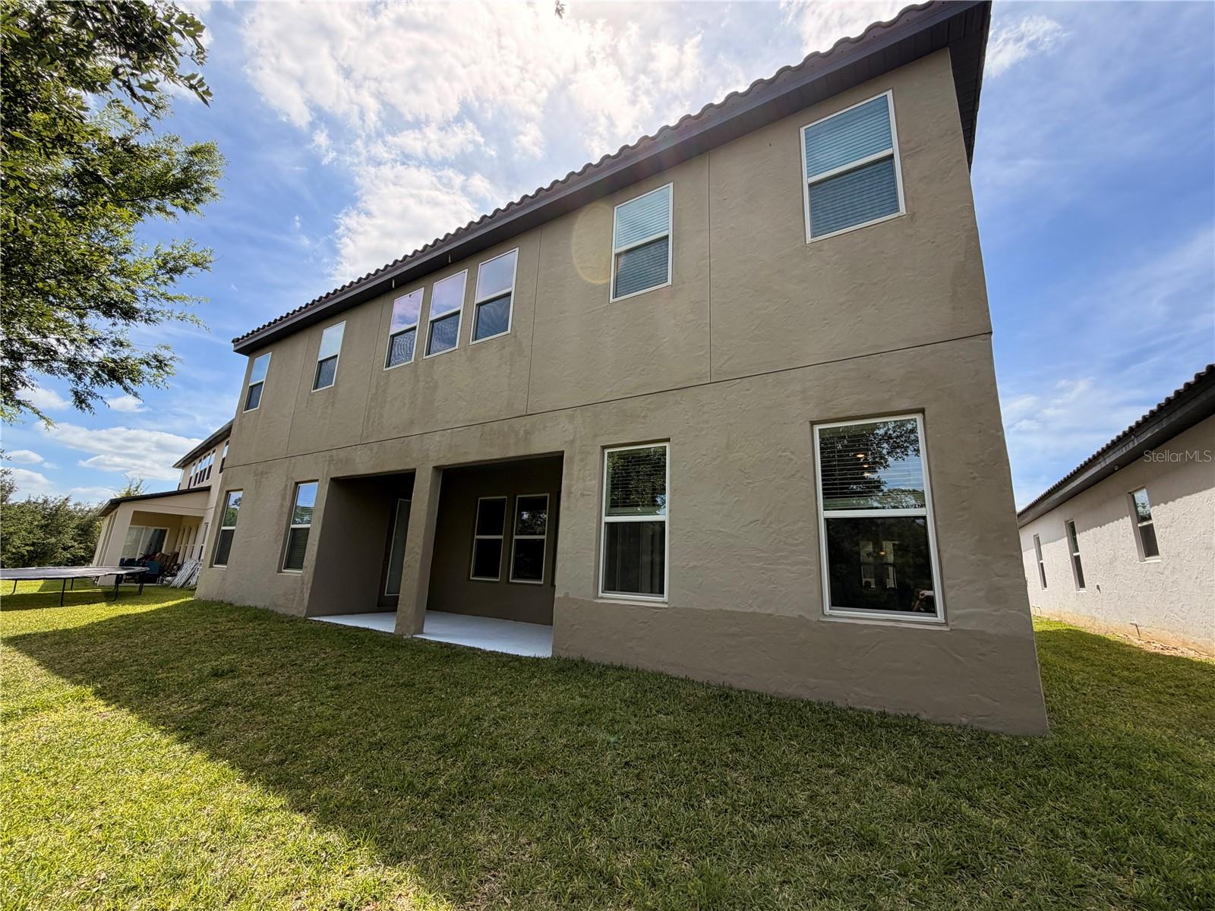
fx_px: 491
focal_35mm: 14
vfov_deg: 85.7
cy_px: 456
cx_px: 608
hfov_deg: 102.1
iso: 32
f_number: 2.2
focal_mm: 2.22
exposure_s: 1/853
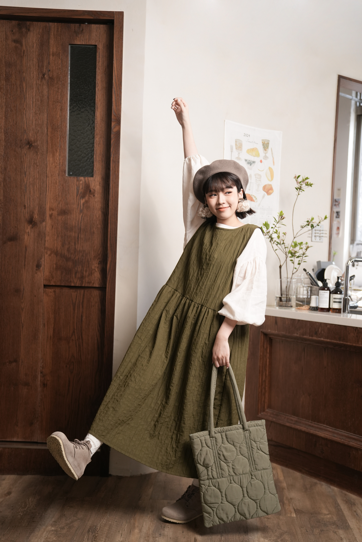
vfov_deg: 45.4
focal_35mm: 43
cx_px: 181
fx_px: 649
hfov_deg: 31.2
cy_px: 271
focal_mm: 43
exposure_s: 1/160
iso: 800
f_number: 2.8
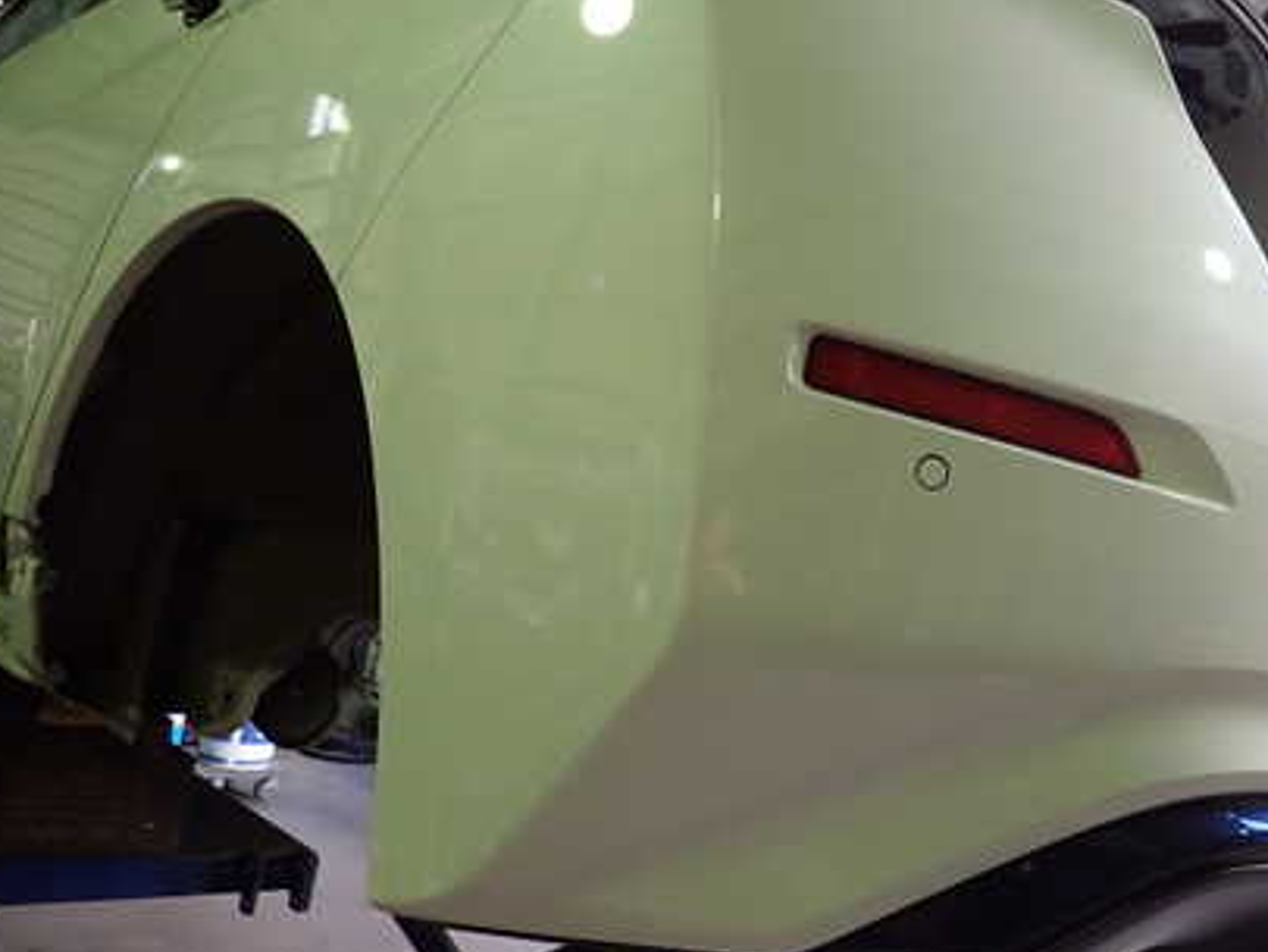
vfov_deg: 38.7
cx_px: 892
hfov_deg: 48.8
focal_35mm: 37
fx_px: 1356
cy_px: 448
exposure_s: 1/80
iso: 200
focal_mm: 4.5
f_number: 2
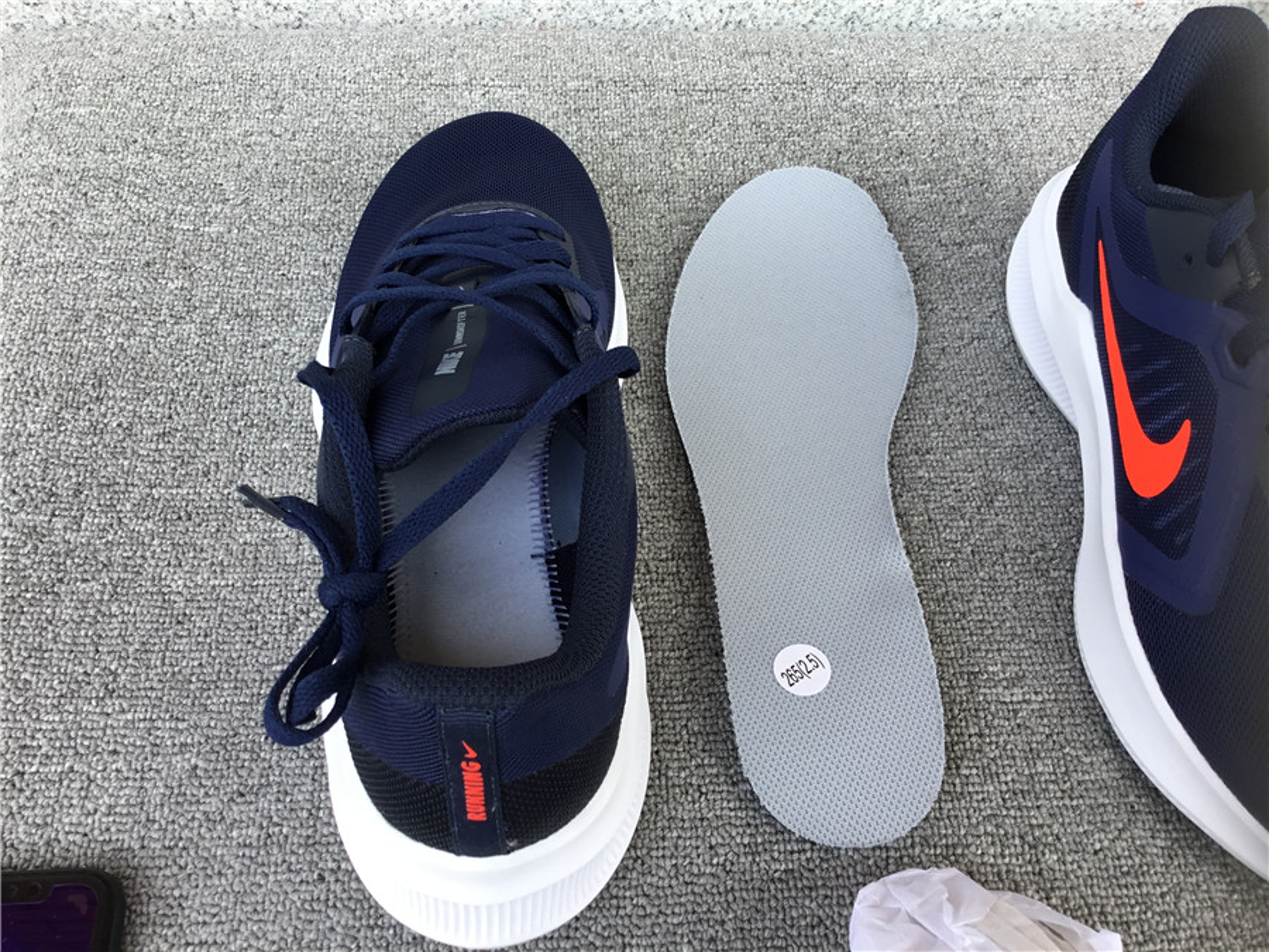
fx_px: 1136
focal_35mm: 31
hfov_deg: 58.4
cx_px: 634
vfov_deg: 45.4
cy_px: 476
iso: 25
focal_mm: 3.3
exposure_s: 1/141
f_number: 2.4
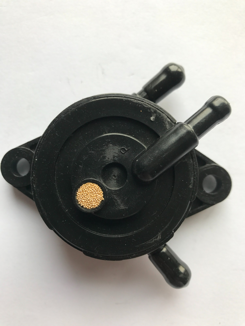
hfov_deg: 49.7
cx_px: 122
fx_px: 264
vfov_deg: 63.4
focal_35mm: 28
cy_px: 163
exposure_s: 1/100
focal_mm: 3.99
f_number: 1.8
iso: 32
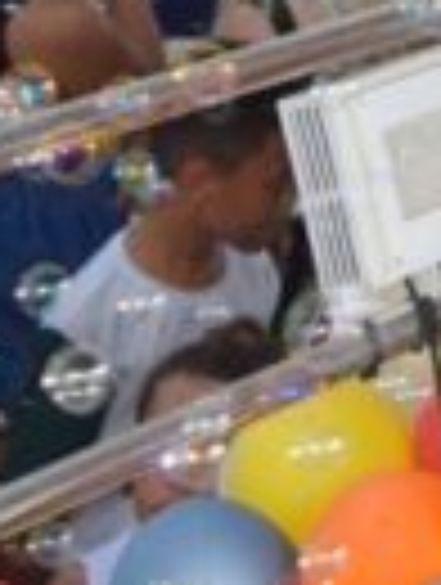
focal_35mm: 181
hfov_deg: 7.7
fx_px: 3065
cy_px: -666
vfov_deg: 9.9
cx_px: 1015
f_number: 6.3
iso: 100
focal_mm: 22
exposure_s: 1/160
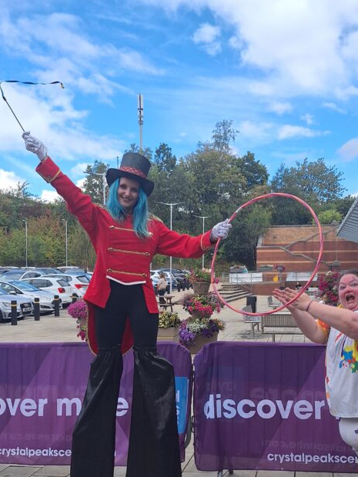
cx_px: 236
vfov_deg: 48.3
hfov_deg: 37.4
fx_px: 524
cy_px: 312
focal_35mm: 38
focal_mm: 5.54
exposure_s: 1/1658
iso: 40
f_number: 1.8
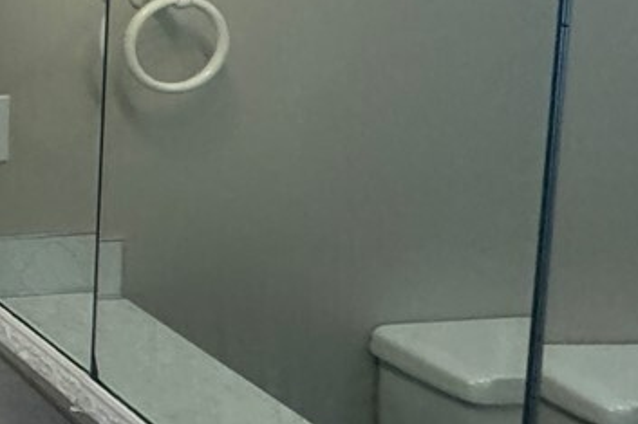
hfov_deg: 19.1
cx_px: -622
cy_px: -94
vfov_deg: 19.3
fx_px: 1169
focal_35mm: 66
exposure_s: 1/120
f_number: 2.2
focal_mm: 2.22
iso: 320
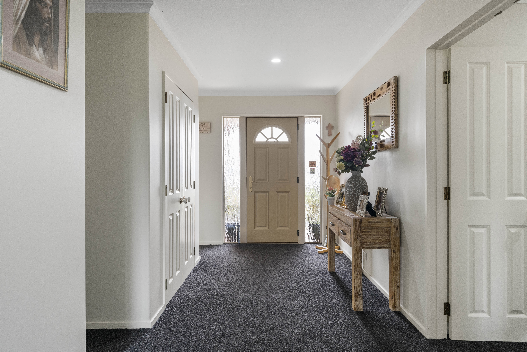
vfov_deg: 53.1
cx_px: 264
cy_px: 176
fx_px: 351
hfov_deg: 73.7
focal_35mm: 24
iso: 640
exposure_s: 1/20
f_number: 9
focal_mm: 24
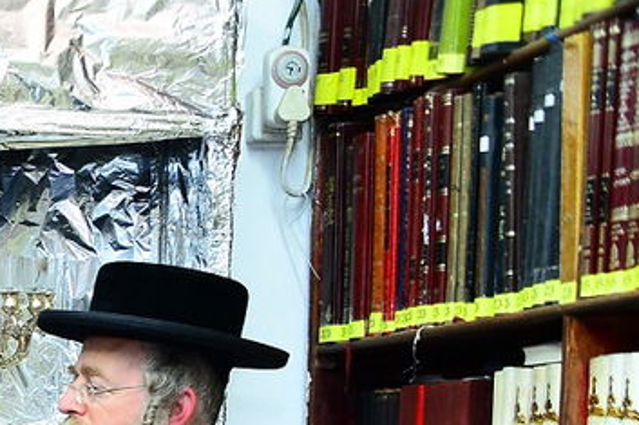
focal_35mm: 111
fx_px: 1969
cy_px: 836
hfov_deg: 15.2
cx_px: -605
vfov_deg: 11.2
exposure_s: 1/100
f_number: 5.6
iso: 1250
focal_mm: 28
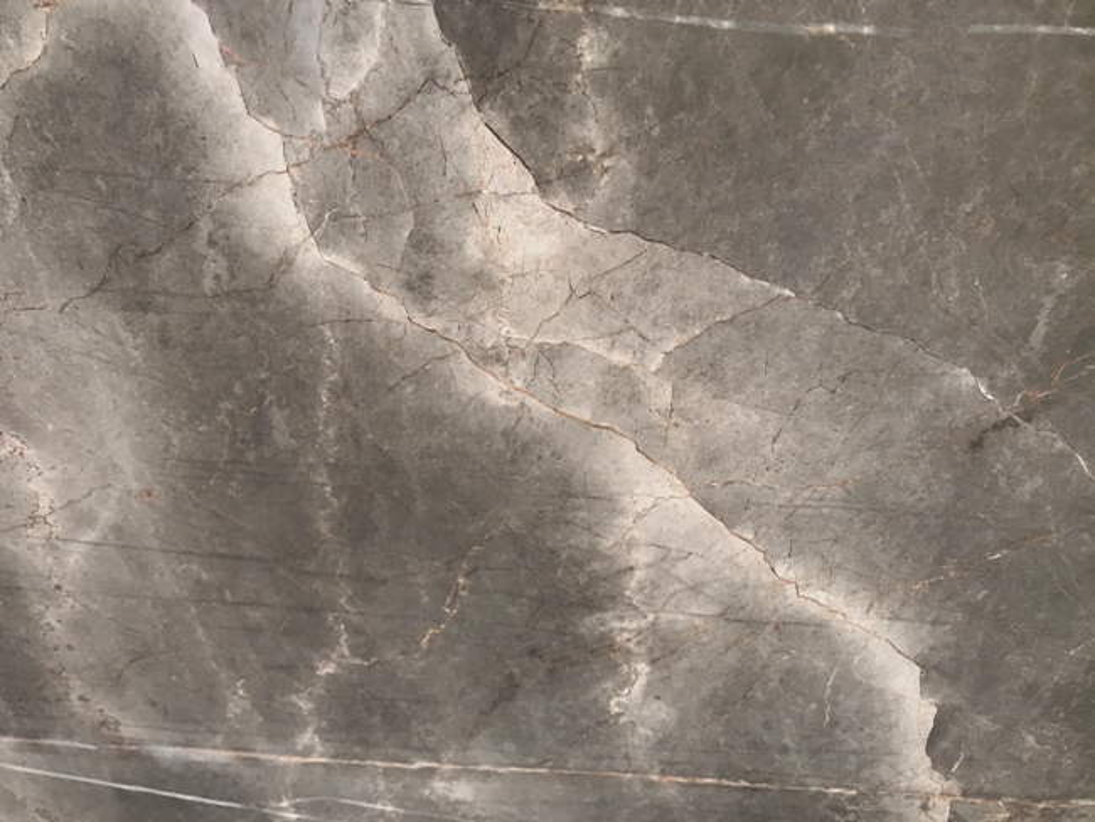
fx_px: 886
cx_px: 548
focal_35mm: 28
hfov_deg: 63.4
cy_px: 411
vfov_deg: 49.8
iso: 32
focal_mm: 3.99
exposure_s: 1/33
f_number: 1.8
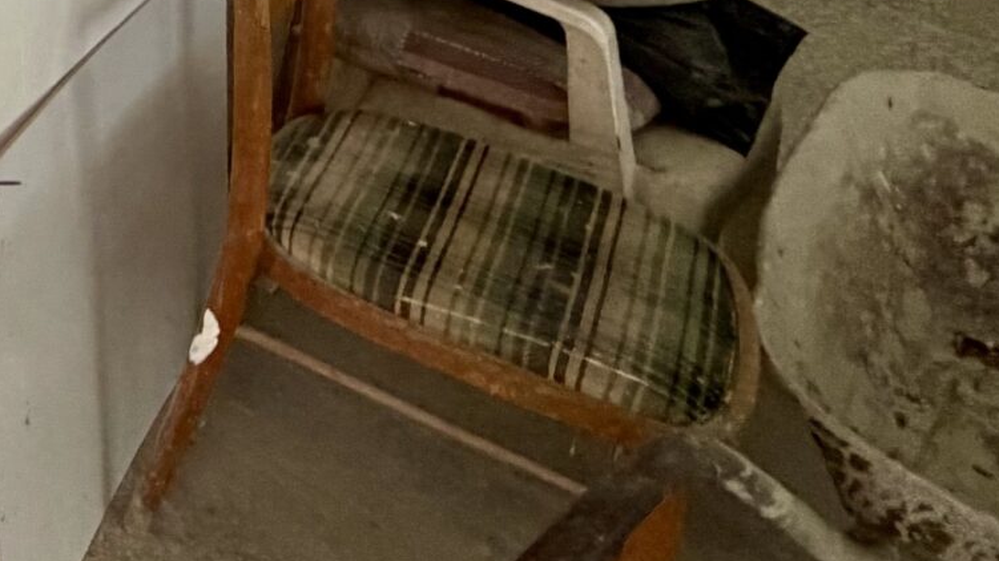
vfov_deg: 18.2
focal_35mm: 52
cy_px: -445
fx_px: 1377
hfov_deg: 24.6
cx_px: -665
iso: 320
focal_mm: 2.22
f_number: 2.2
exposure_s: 1/72
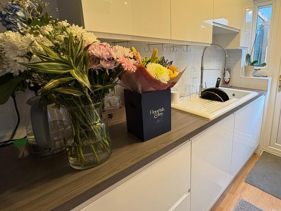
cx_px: 185
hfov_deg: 79.3
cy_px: 93
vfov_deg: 65.8
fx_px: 162
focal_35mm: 20
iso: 160
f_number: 2.2
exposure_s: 1/50
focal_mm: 2.22
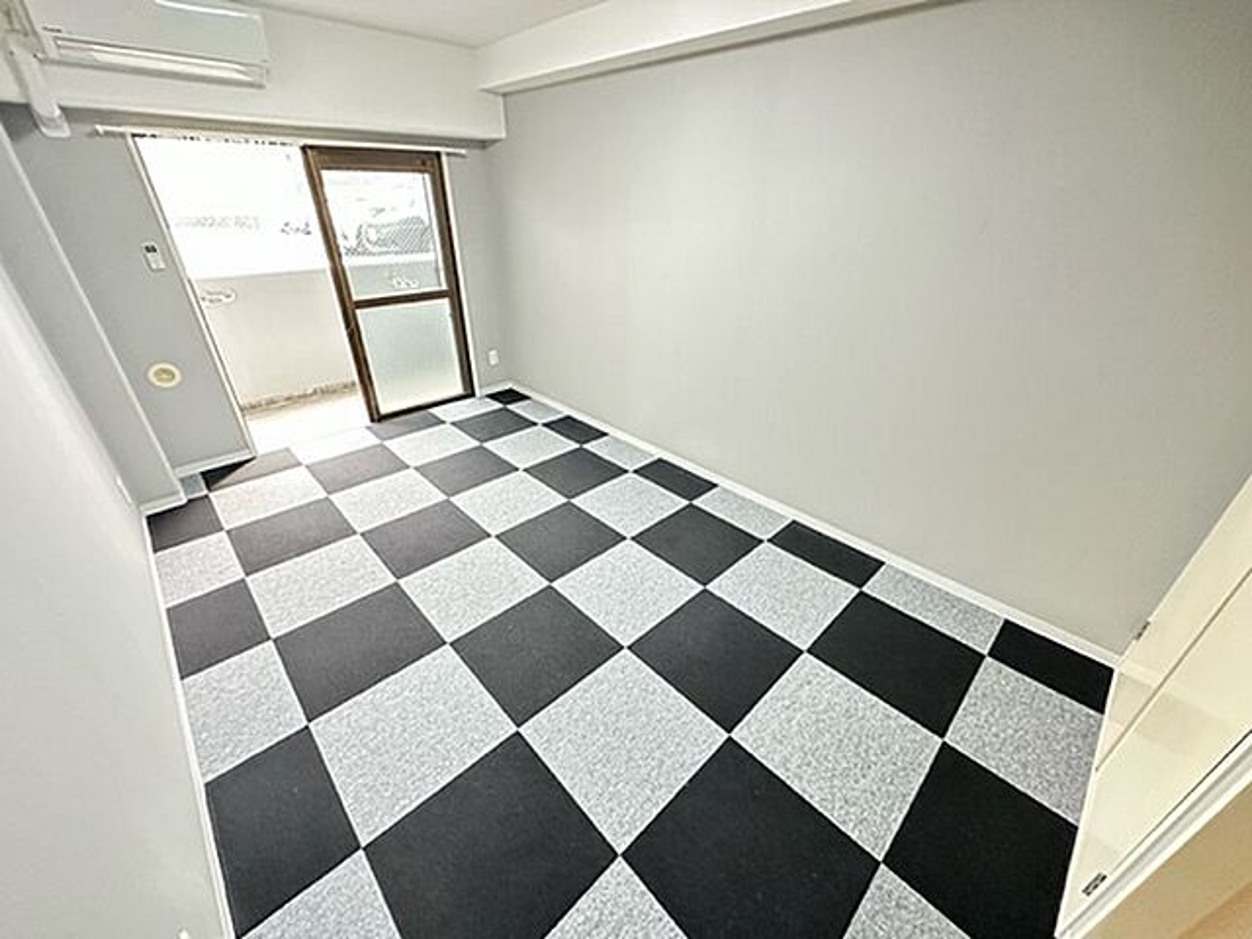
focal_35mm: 14
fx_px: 506
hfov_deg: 102.1
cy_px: 470
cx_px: 626
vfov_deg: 85.7
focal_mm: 2.22
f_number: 2.2
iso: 1250
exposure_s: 1/60
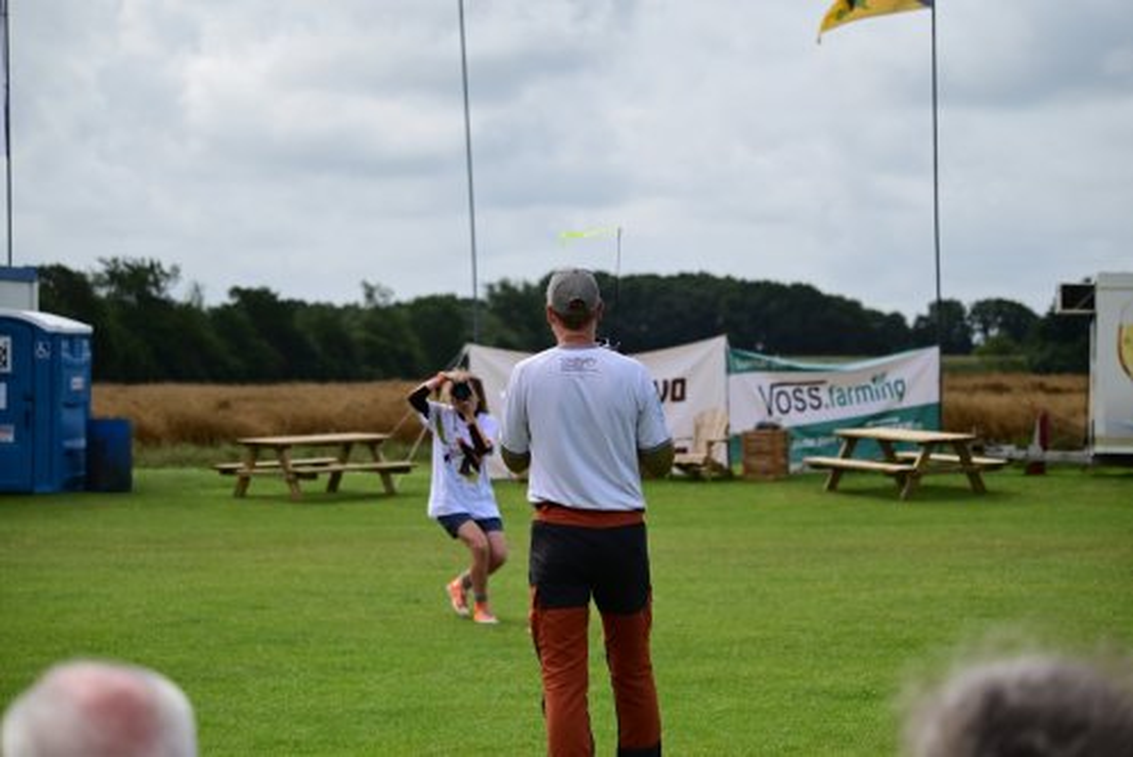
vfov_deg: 13.7
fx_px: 3149
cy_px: 378
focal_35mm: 100
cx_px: 566
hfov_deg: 20.4
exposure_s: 1/8000
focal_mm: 100
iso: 1000
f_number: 4.5
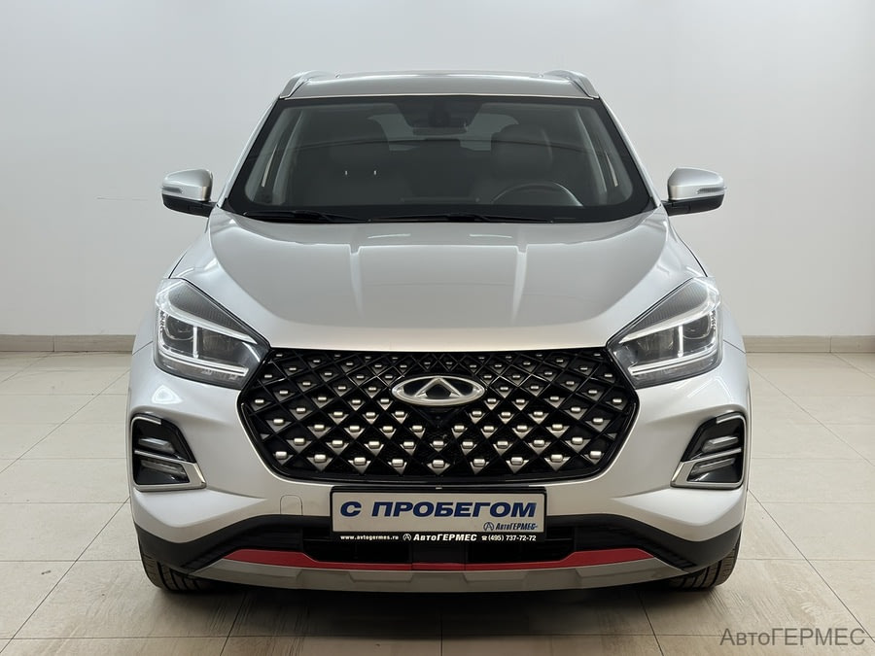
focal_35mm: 48
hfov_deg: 39.7
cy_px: 328
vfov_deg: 30.3
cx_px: 438
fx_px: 1213
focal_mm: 6.86
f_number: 1.78
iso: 64
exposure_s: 1/104
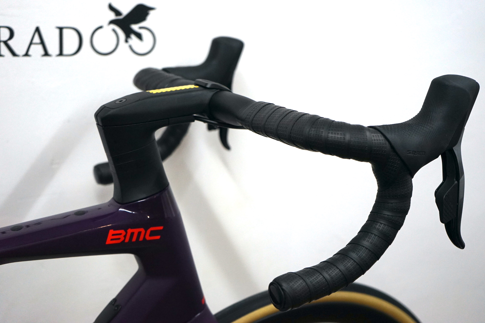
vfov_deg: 27.5
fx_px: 660
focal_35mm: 49
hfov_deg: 40.4
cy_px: 162
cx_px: 242
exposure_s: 1/160
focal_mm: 49
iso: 1600
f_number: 4.5
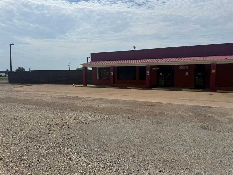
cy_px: 88
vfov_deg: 56.8
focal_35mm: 24
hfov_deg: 71.6
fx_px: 162
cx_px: 116
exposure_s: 1/11905
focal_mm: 6.76
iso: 80
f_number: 1.78
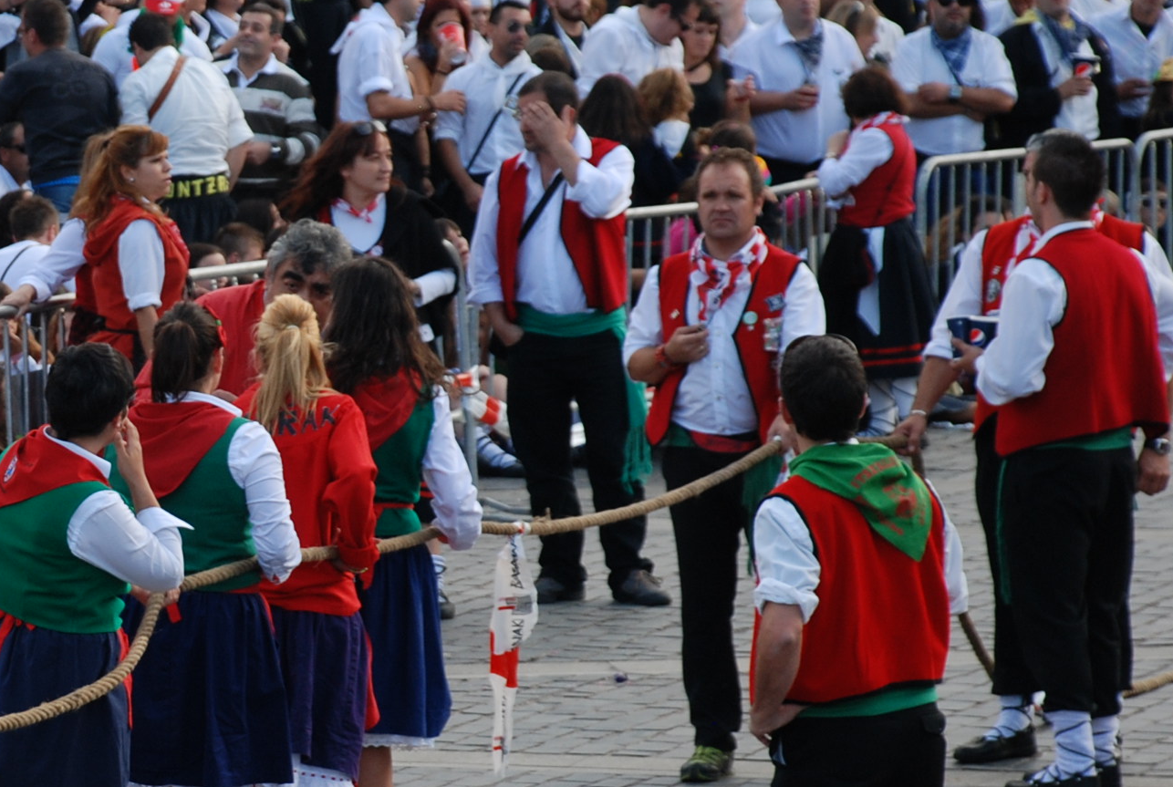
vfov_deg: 4.5
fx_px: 9925
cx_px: -90
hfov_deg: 6.7
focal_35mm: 304
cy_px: 533
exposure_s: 1/125
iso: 220
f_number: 5.6
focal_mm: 90
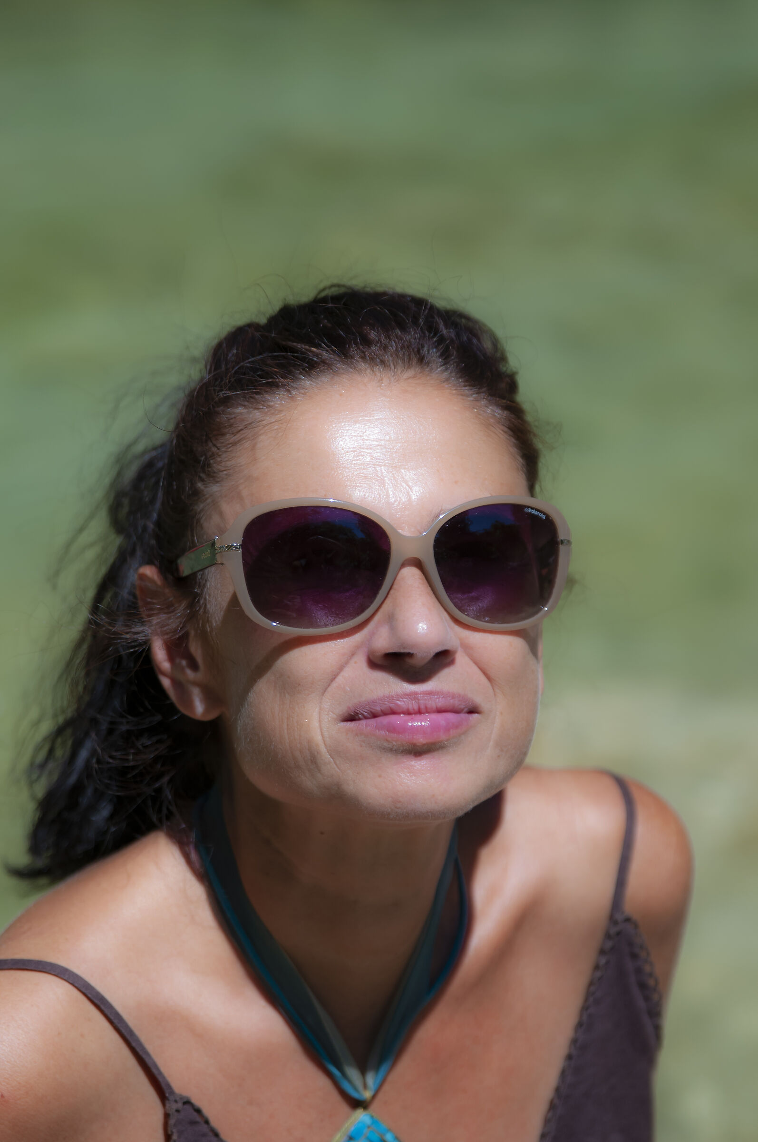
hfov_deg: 14.0
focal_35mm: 98
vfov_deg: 20.9
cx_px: 379
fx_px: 3087
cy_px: 571
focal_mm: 65
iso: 200
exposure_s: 1/3200
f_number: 2.8
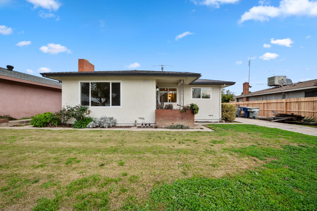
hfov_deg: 104.3
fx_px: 123
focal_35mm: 14
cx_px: 158
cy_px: 106
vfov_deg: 81.1
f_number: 9
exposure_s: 1/160
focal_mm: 14
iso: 250
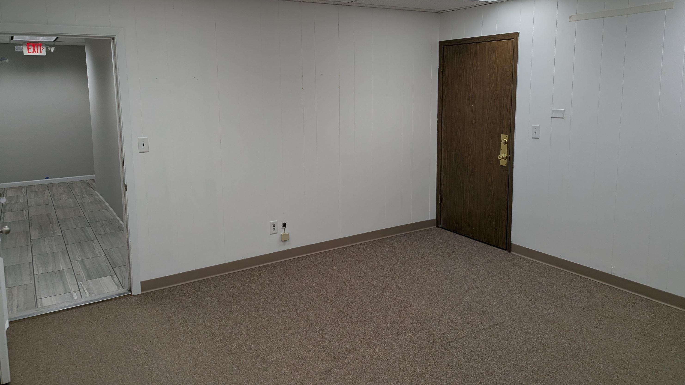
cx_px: 335
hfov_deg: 69.9
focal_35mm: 27
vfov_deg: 42.5
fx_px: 490
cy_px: 138
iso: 39
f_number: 1.85
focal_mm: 6.81
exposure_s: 1/163
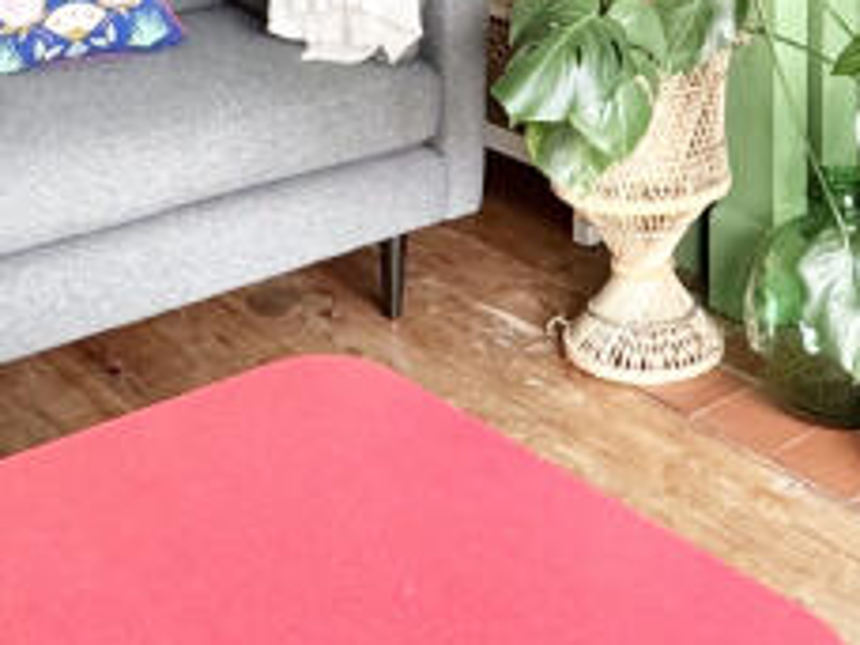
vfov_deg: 20.1
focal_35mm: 63
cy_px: -317
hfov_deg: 30.4
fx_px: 1565
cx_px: 604
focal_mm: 2.22
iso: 400
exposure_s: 1/60
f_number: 2.2
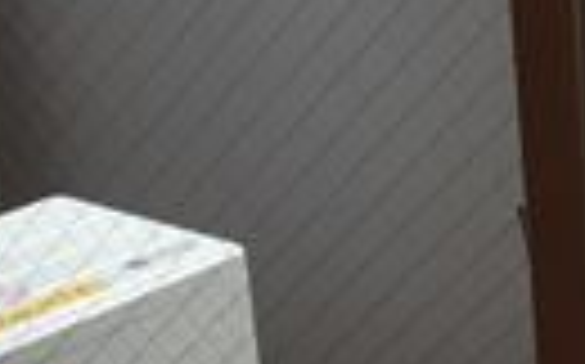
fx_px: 2405
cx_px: 1084
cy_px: 661
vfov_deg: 8.3
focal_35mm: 151
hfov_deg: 12.5
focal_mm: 4.15
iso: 80
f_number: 2.2
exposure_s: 1/33
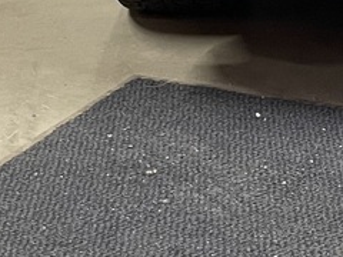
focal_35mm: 156
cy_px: -237
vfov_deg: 9.0
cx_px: 486
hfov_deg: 12.2
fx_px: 1546
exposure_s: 1/52
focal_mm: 4.2
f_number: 1.6
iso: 100
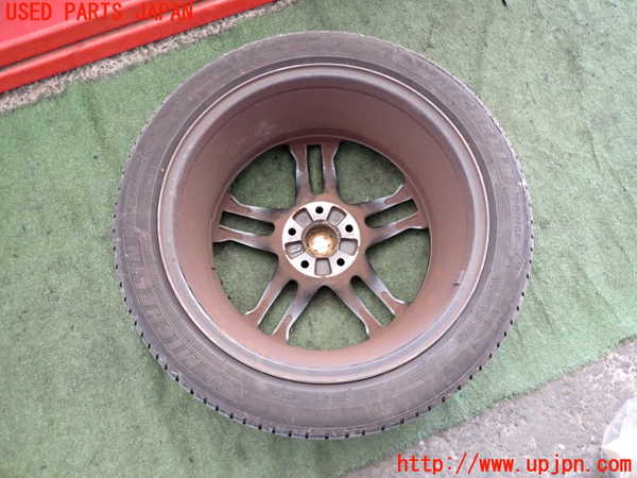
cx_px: 318
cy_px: 239
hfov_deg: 69.4
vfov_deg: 54.9
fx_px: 460
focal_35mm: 25
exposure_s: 1/30
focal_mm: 4.5
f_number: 2
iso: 400
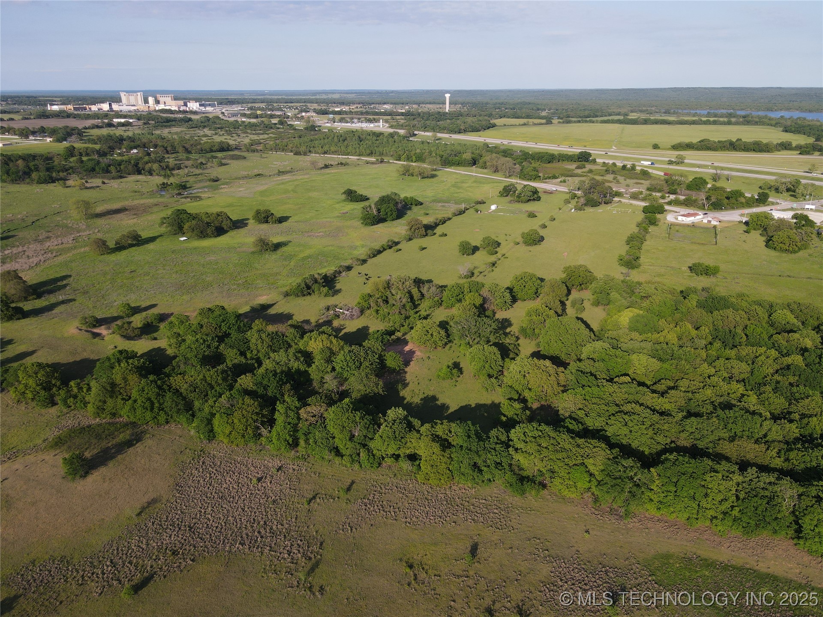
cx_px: 412
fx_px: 571
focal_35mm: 24
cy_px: 308
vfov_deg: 56.8
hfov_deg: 71.6
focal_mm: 4.5
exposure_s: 1/500
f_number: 2.8
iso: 100
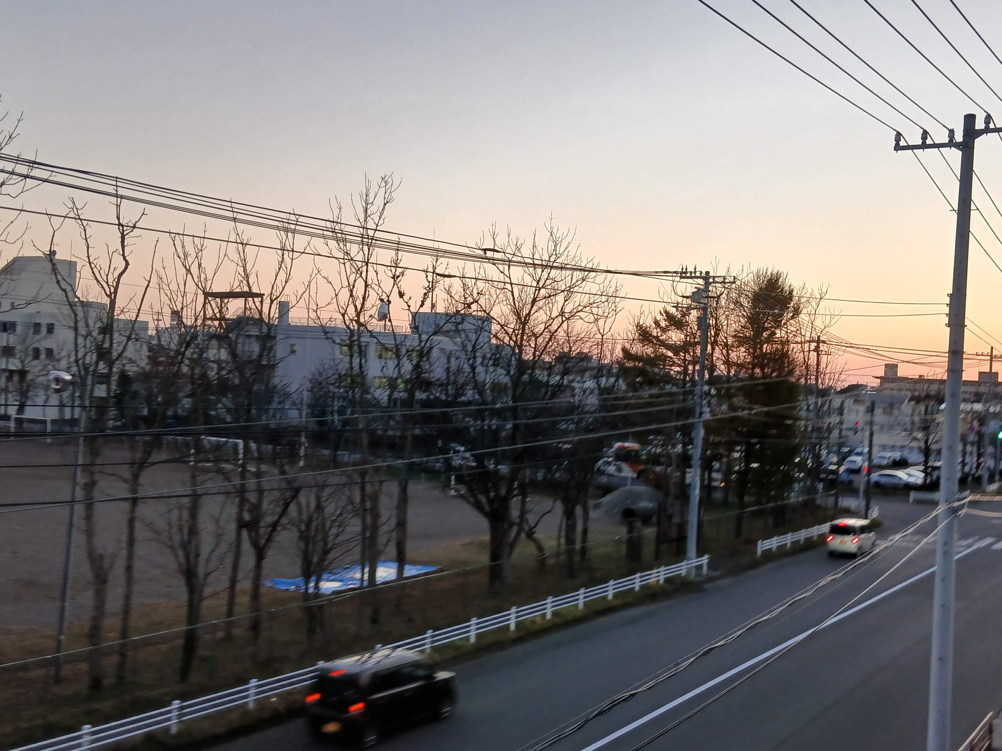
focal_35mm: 37
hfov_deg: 49.9
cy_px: 413
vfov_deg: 38.6
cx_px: 595
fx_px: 1071
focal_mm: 3.86
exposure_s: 1/100
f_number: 1.8
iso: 32
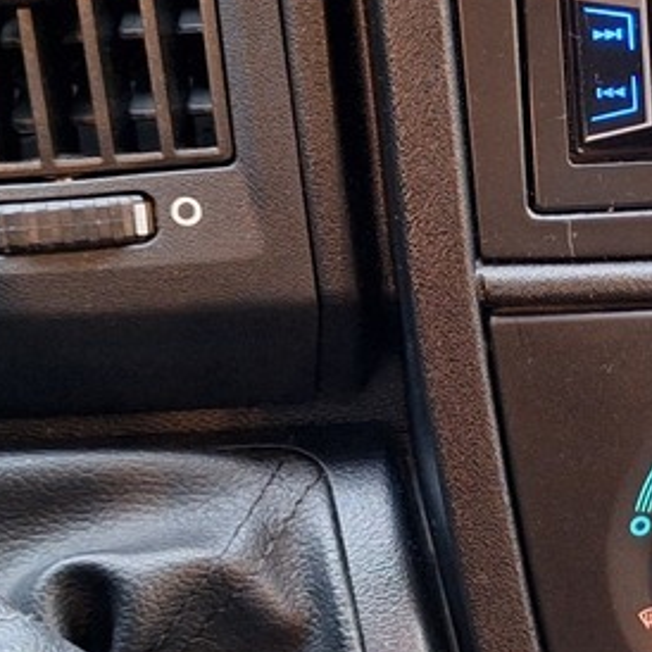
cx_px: 921
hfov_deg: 15.3
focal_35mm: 107
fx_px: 2280
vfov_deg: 16.3
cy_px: 336
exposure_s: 1/25
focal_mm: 5.54
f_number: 1.8
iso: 400
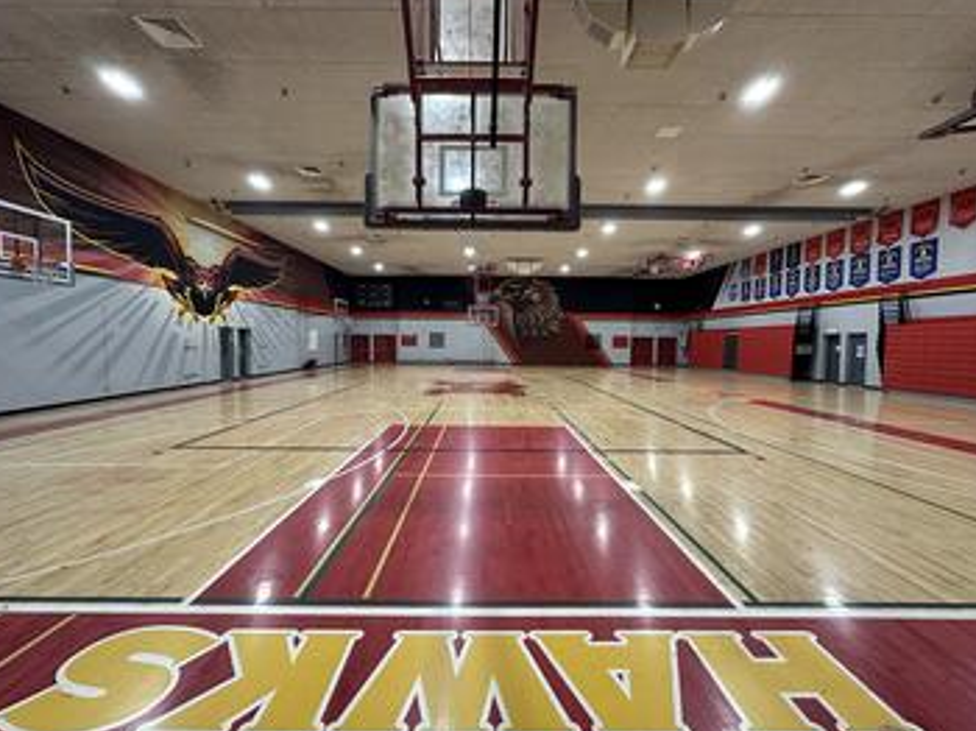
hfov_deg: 98.2
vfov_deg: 81.7
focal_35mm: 15
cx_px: 487
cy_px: 359
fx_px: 423
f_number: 2.2
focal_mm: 2.22
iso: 250
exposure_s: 1/120
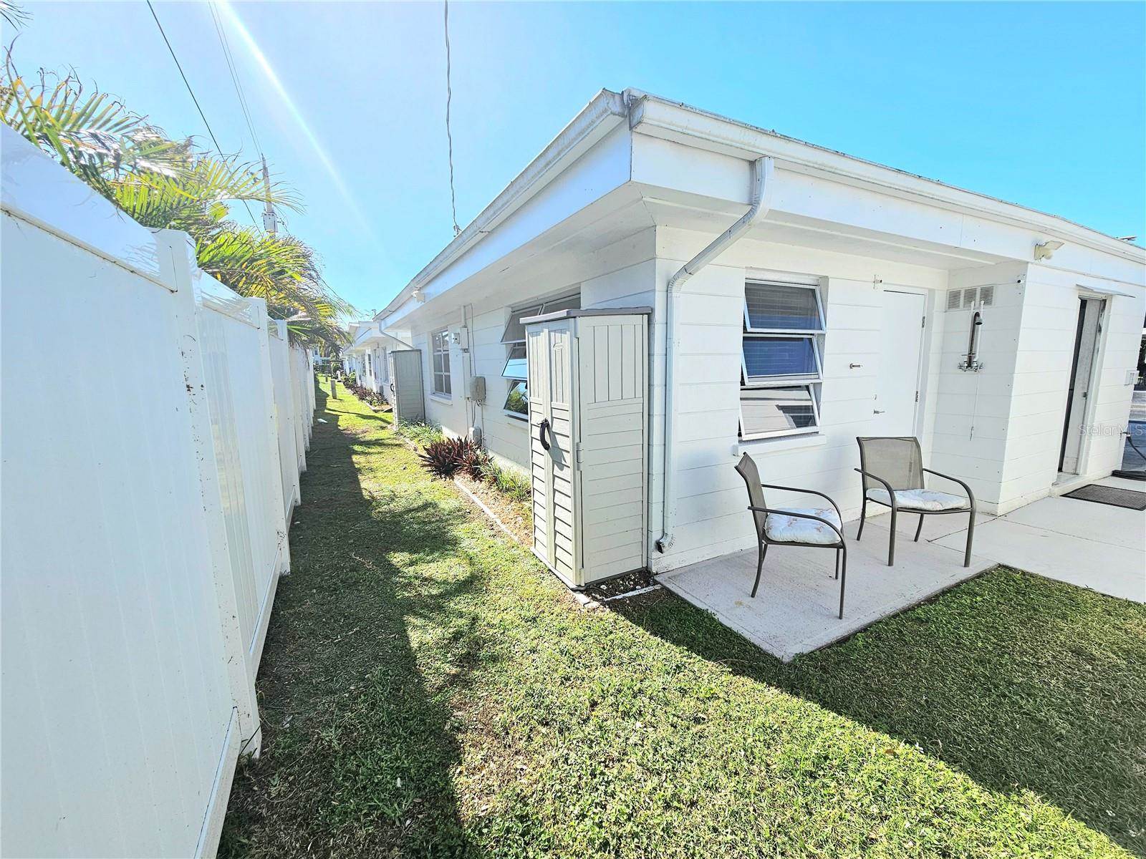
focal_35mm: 13
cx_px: 573
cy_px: 430
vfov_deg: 89.9
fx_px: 430
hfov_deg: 106.2
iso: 50
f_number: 2.2
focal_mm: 2.2
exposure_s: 1/1667
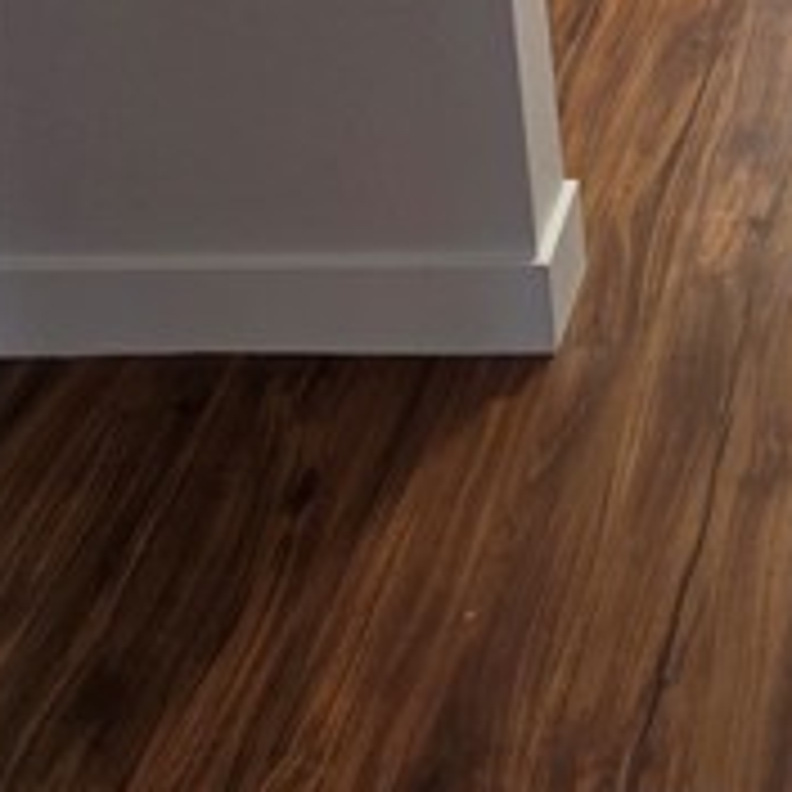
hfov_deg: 21.0
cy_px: -540
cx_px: 1058
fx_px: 1916
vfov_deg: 19.1
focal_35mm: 74
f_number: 1.4
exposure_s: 1/120
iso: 50
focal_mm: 6.5
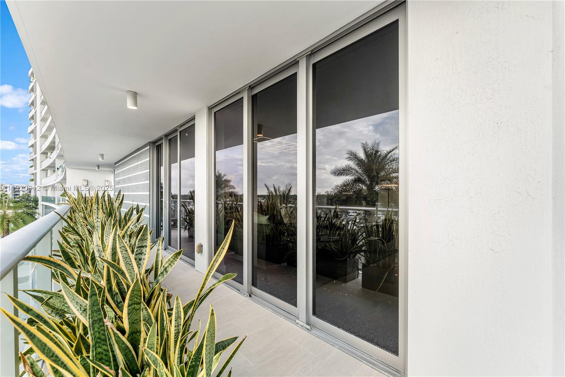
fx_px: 220
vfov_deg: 81.2
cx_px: 282
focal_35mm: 14
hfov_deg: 104.3
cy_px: 188
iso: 160
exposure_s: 1/20
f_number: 8
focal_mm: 14
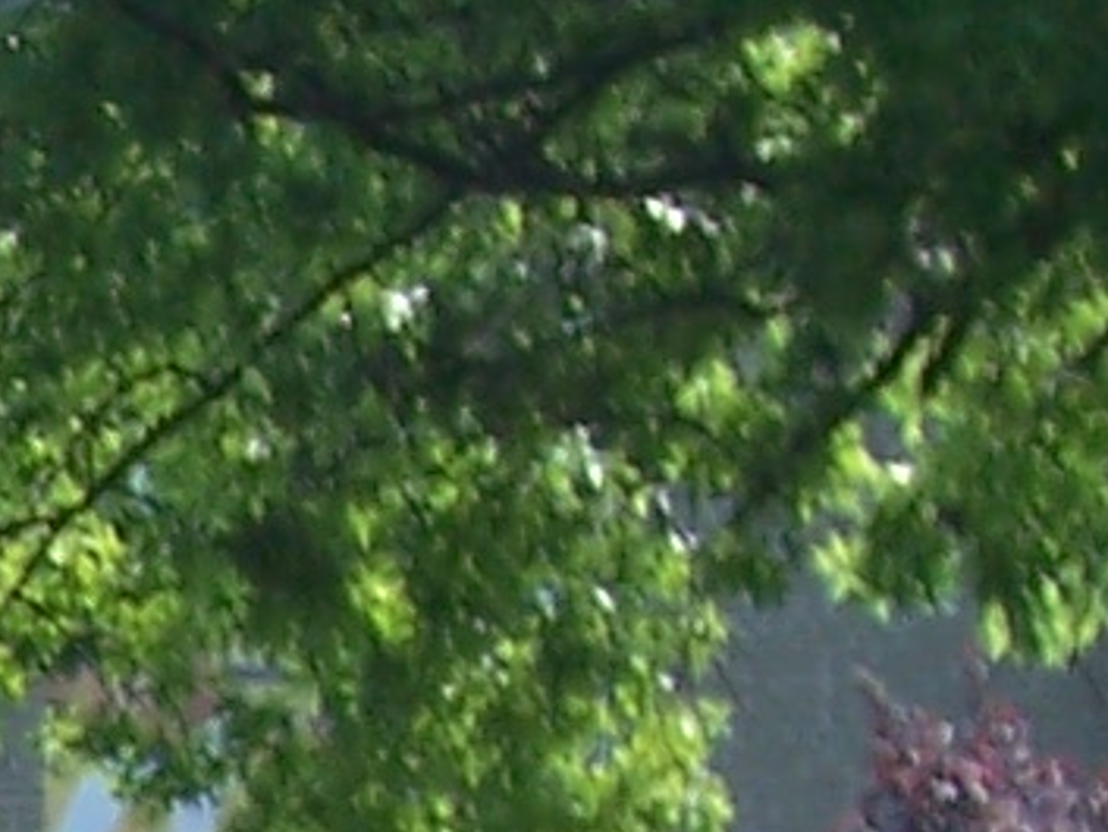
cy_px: 2581
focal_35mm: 328
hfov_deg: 5.5
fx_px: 10502
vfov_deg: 4.4
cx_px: -2577
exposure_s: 1/400
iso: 80
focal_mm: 7.7
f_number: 3.2
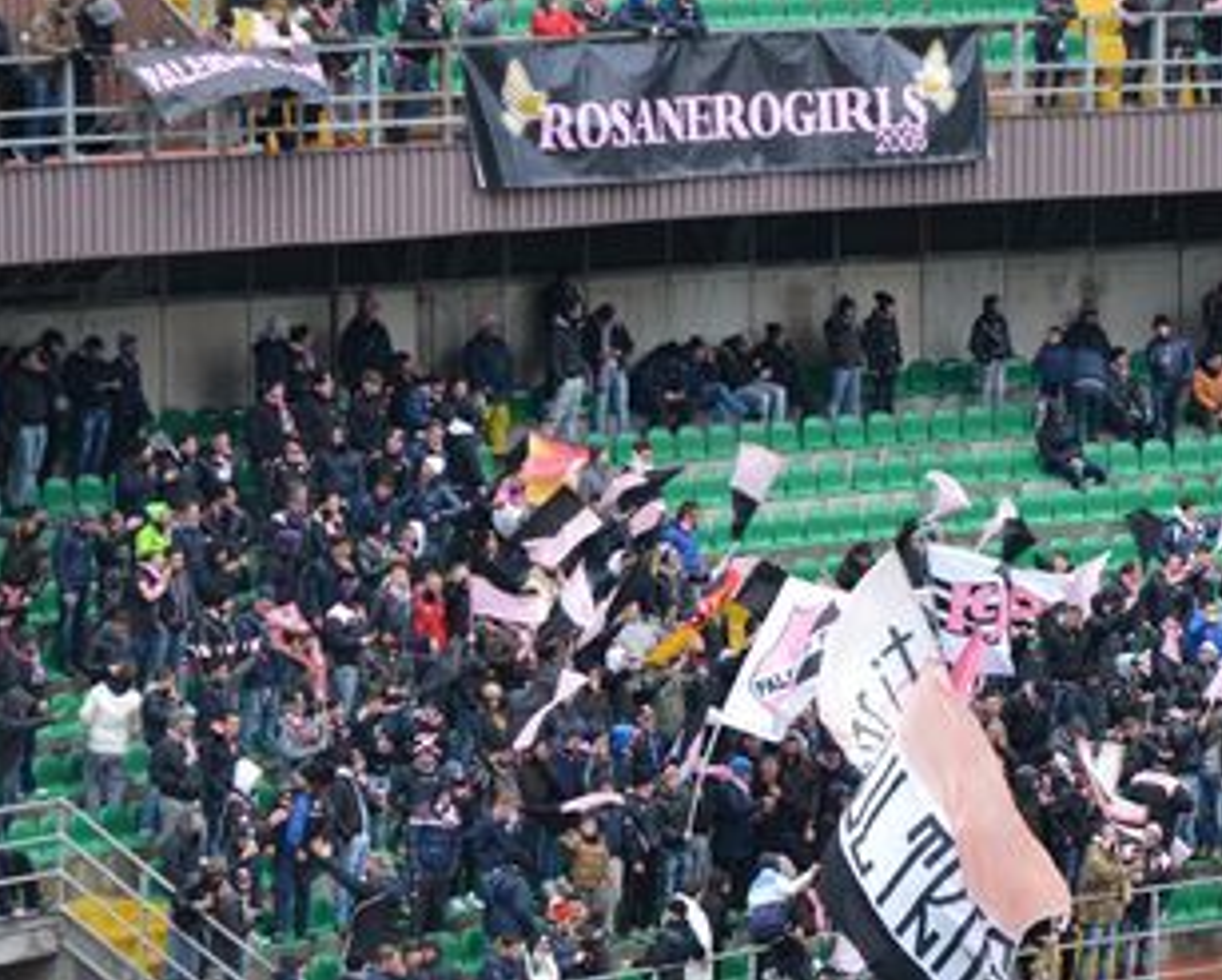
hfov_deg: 7.0
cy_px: 588
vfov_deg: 5.7
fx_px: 9911
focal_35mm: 274
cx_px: 991
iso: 280
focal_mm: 105
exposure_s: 1/125
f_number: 5.6
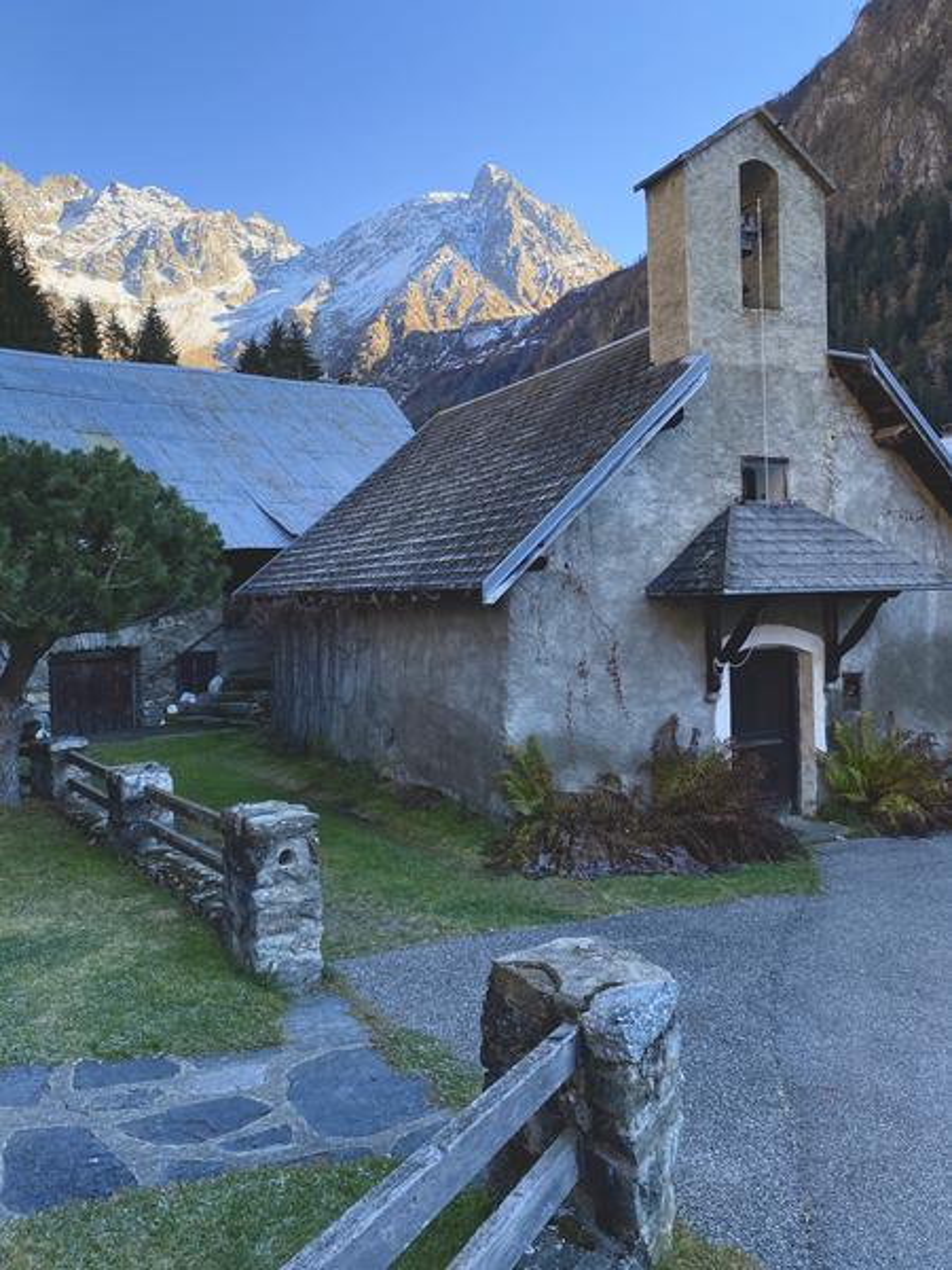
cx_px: 476
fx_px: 953
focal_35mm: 26
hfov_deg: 53.1
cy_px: 635
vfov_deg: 67.3
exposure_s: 1/747
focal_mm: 4.25
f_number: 1.8
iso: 32
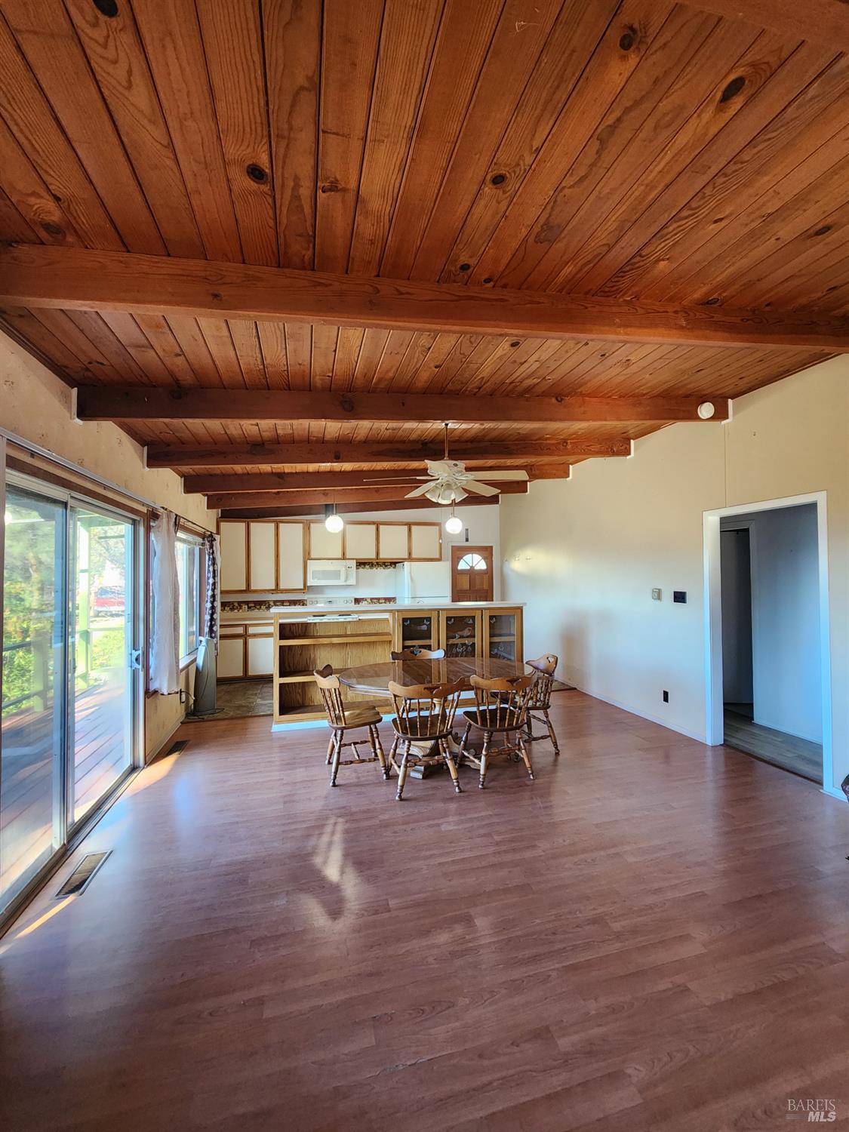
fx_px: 425
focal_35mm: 13
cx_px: 424
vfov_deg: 106.2
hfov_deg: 89.9
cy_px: 566
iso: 400
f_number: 2.2
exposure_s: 1/60
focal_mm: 2.2
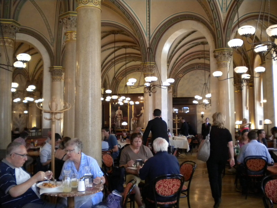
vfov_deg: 40.7
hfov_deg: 52.6
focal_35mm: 35
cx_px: 138
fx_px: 280
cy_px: 104
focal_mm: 6.3
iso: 400
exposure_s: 1/50
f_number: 3.1
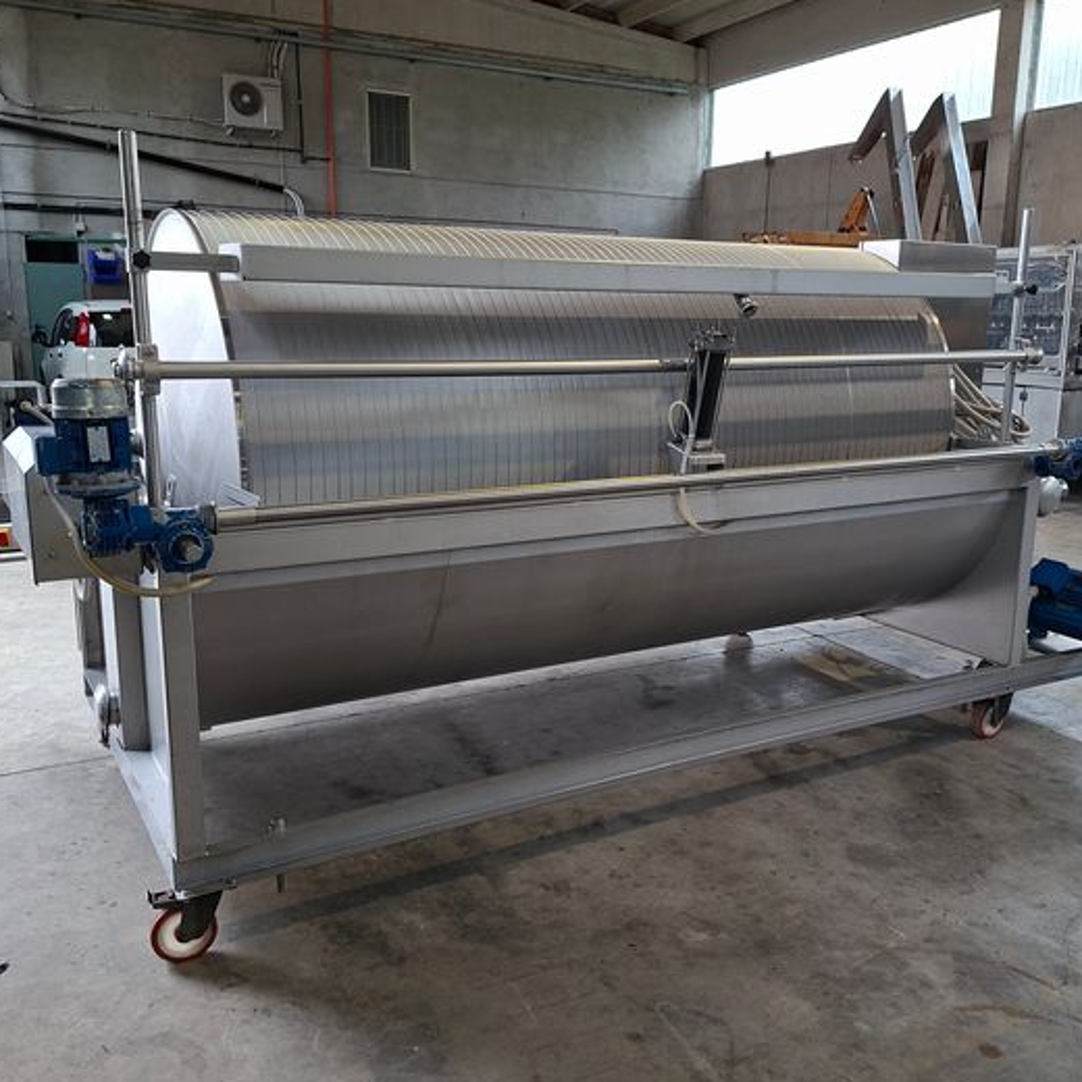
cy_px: 560
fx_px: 1061
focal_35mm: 30
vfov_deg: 54.0
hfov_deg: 54.0
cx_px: 587
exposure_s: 1/100
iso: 160
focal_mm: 5.54
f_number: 1.8
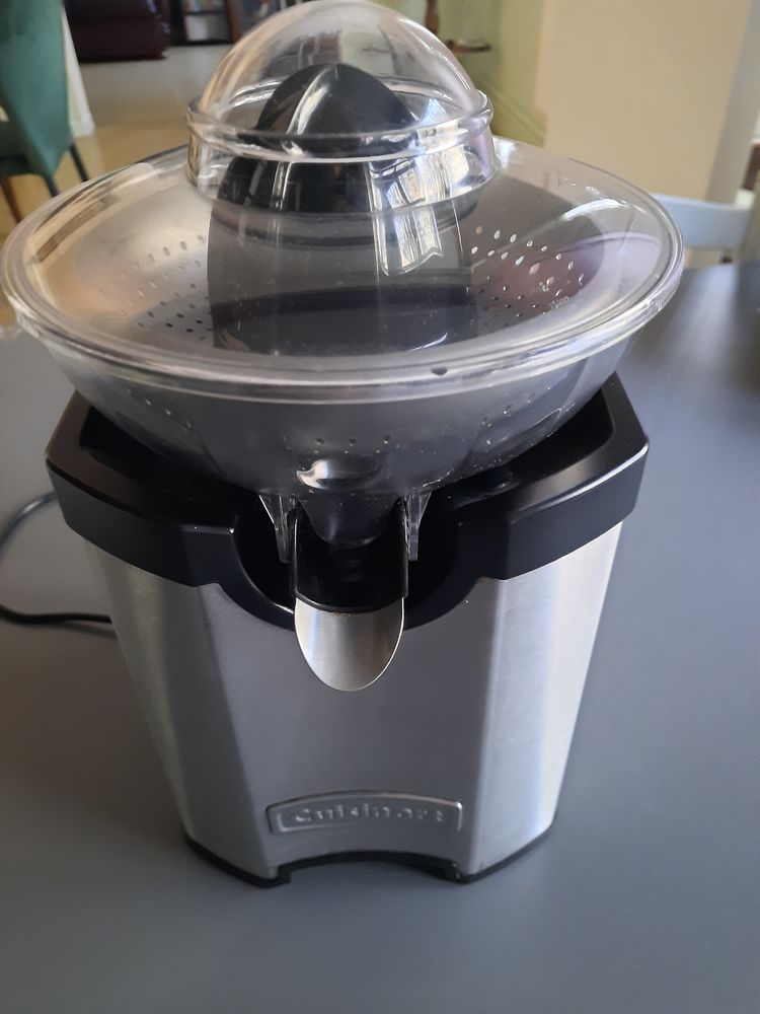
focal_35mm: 25
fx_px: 732
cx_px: 380
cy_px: 507
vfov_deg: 69.4
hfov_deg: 54.9
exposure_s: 1/20
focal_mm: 4.6
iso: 1000
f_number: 2
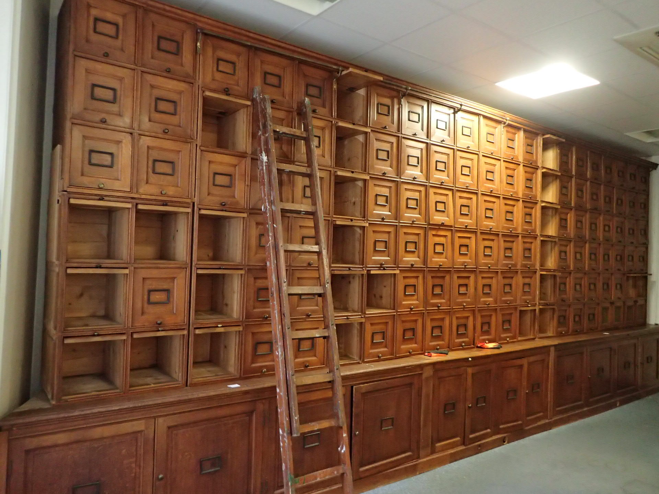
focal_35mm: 25
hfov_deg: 69.4
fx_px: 476
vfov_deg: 54.9
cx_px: 330
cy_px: 247
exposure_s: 1/30
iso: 800
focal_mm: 4.5
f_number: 2
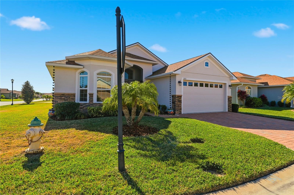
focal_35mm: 20
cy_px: 98
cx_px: 147
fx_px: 159
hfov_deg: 85.5
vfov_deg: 63.1
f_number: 7.1
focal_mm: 13
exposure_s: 1/4000
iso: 100
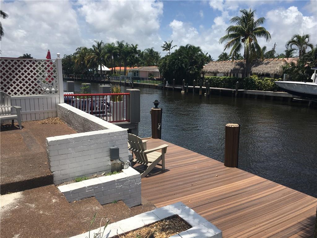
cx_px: 158
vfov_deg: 48.2
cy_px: 119
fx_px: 266
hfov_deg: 61.7
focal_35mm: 29
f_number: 2.2
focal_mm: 4.15
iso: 25
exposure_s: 1/2481
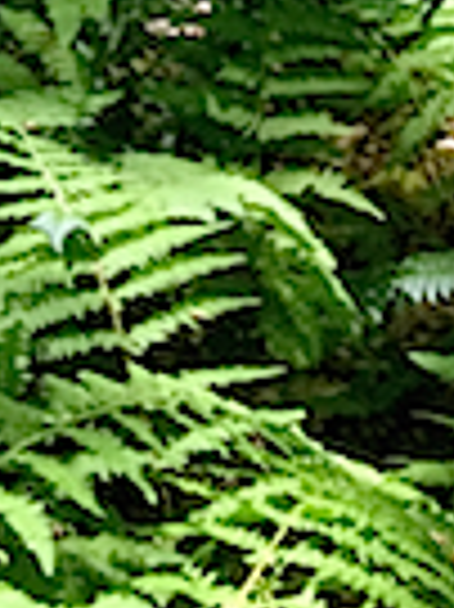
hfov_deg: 8.6
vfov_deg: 9.3
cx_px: 467
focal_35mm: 172
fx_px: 3013
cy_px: -1180
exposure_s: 1/120
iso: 40
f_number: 2.2
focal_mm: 4.15
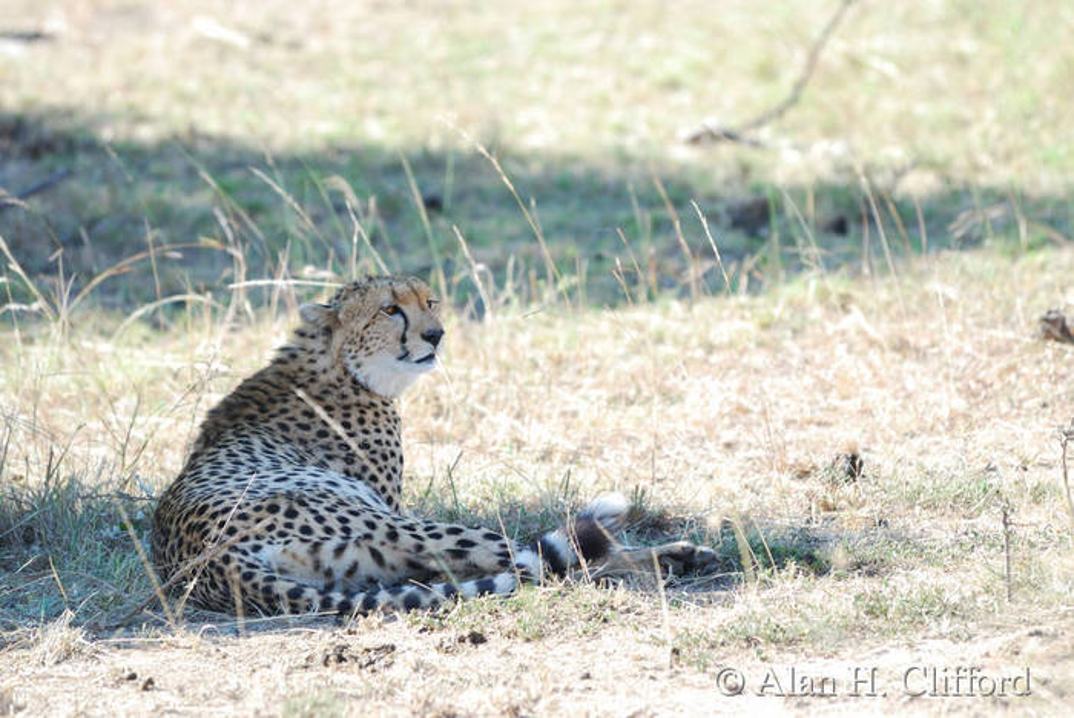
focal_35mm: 540
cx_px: 537
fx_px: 16123
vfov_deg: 2.6
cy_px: 359
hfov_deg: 3.8
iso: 500
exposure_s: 1/400
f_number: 5.6
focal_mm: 360
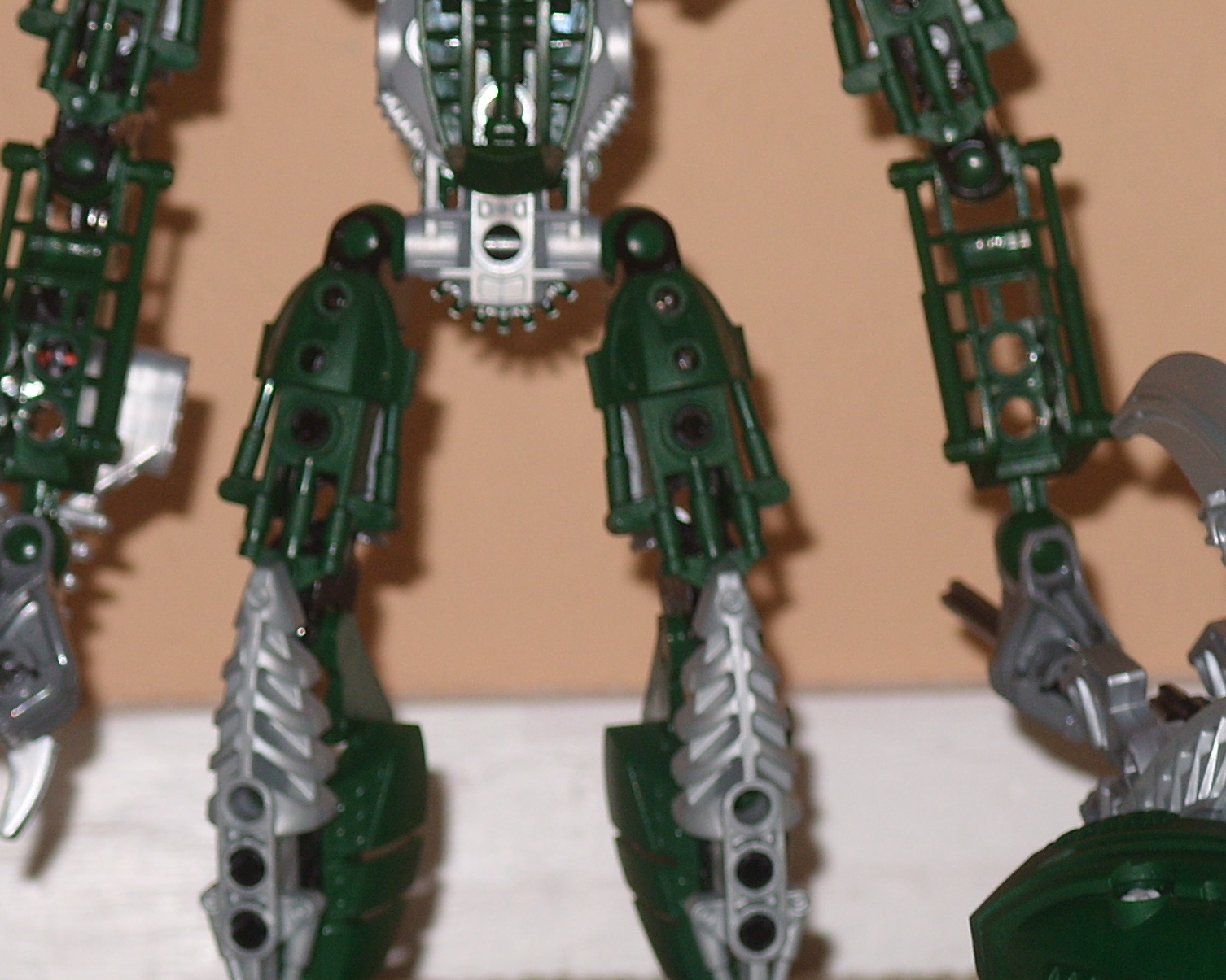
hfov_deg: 8.1
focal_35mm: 239
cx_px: 596
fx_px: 8673
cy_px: 445
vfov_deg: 6.5
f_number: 3.6
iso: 50
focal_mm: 23.31
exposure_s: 1/148
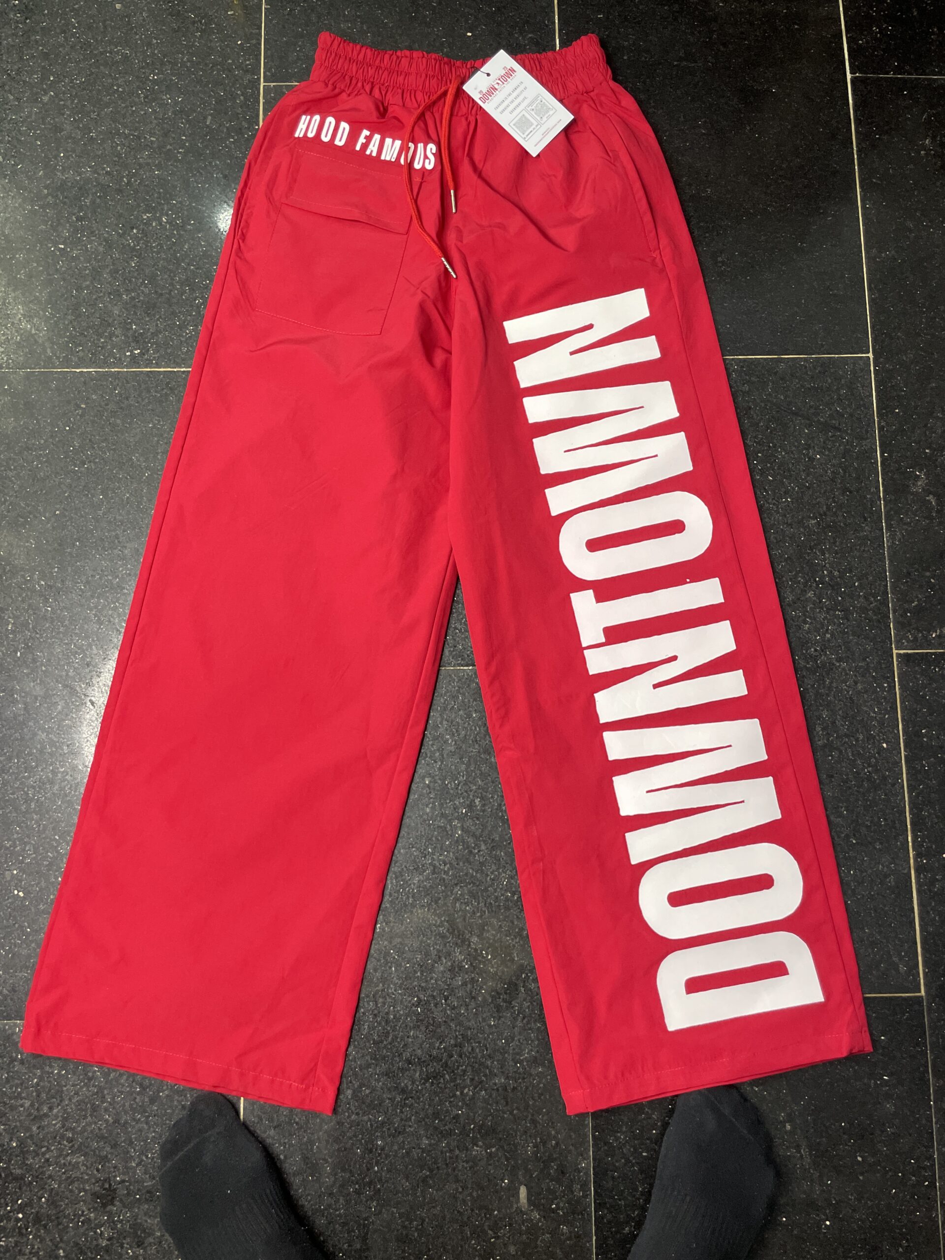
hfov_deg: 53.1
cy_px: 630
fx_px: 946
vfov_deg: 67.3
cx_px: 472
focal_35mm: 26
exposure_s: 1/60
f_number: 1.6
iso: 200
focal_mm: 4.2
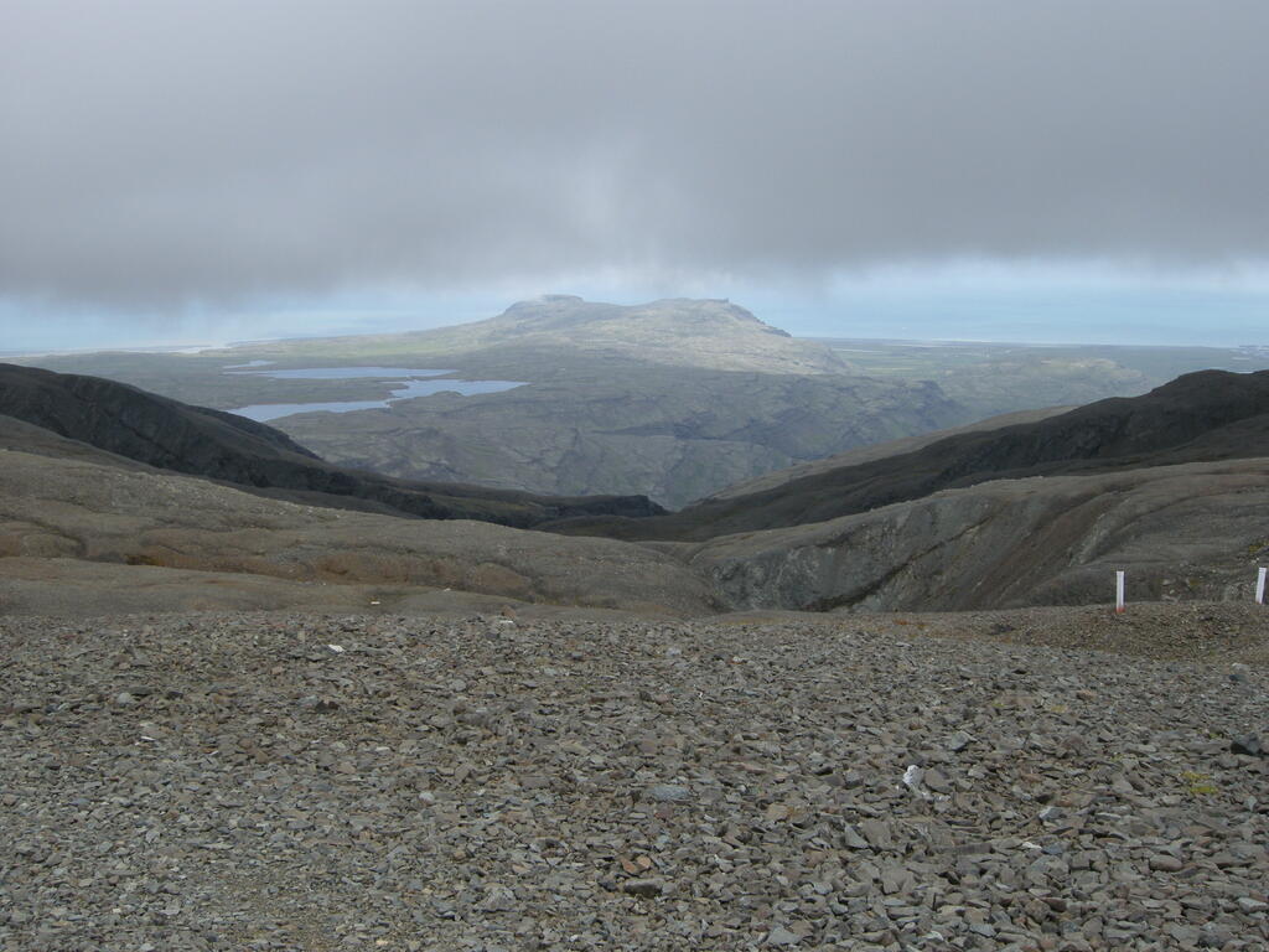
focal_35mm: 40
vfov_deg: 36.0
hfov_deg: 46.8
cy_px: 476
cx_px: 634
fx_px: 1466
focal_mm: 8.5
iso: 100
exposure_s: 1/296
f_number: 5.7
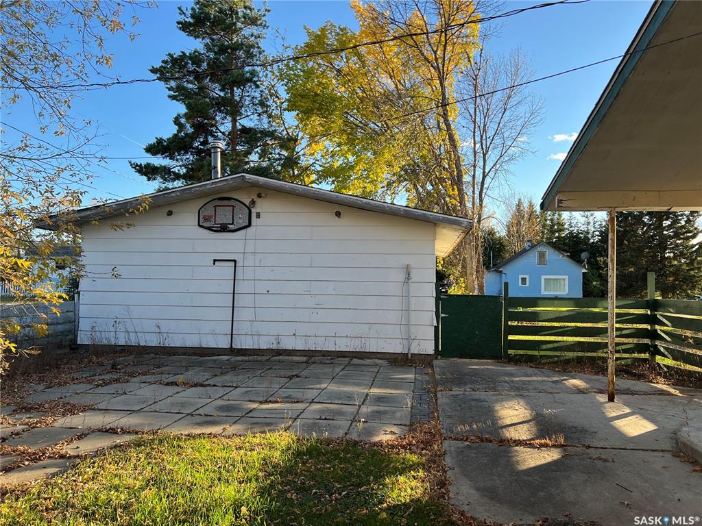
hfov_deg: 67.3
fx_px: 527
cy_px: 263
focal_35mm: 26
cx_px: 351
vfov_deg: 53.1
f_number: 1.5
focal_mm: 5.7
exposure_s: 1/769
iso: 50
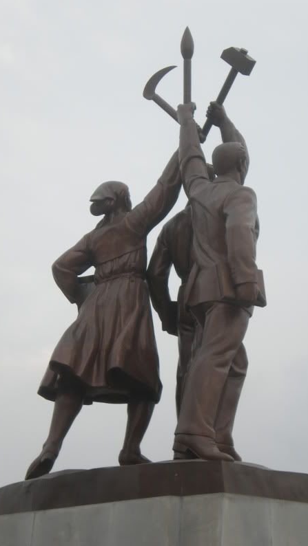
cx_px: 166
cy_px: 272
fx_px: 1306
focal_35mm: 90
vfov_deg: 23.7
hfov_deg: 13.5
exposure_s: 1/100
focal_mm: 14.3
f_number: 5.1
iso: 50
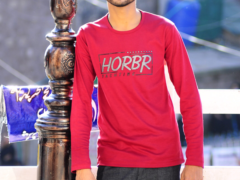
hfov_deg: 7.3
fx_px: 1884
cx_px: 120
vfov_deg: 5.5
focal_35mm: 272
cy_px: 43
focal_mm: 125
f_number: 4.2
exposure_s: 1/100
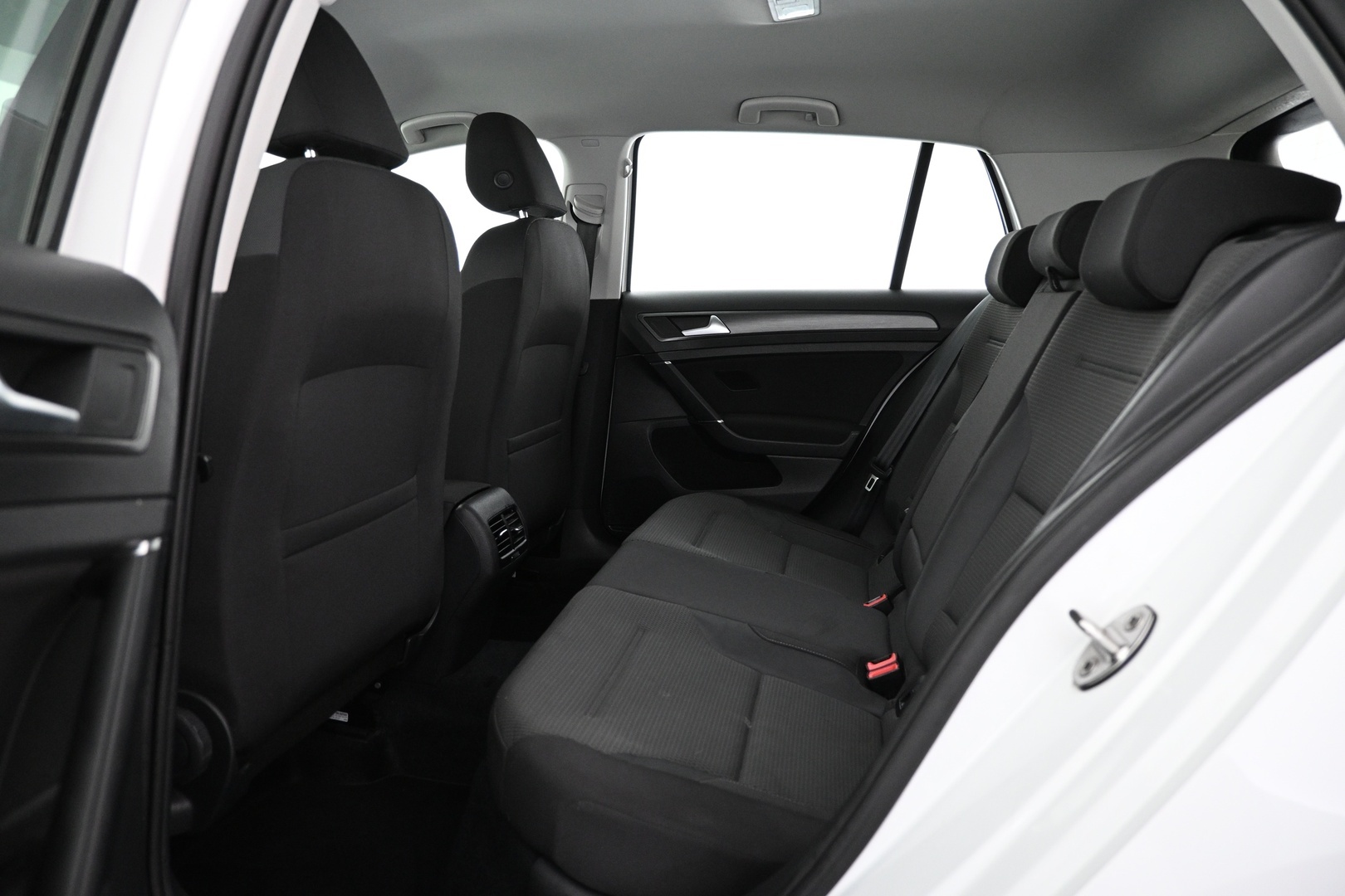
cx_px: 672
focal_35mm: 24
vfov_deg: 53.1
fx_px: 897
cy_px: 448
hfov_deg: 73.7
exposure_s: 1/25
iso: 1600
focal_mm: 16
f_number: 3.5
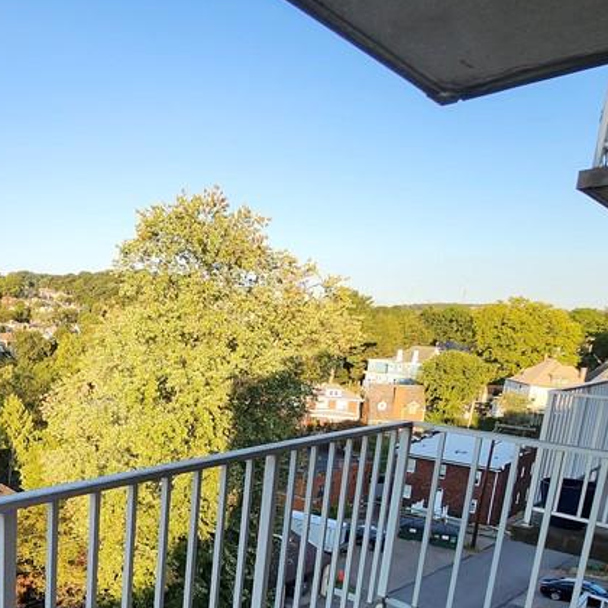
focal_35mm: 28
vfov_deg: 54.9
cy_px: 449
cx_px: 75
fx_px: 556
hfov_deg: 51.5
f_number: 2.2
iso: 50
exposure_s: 1/511
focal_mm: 2.2
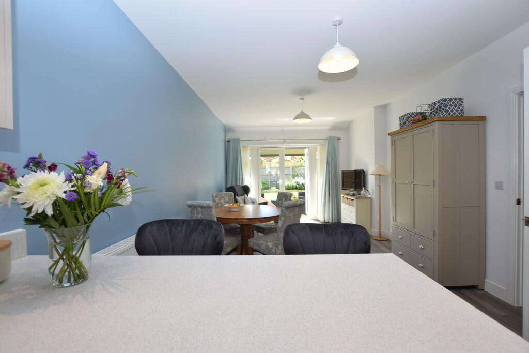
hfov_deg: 100.4
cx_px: 264
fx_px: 220
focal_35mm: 15
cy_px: 176
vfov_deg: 77.3
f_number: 5.6
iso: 100
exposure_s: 1/25
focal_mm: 10
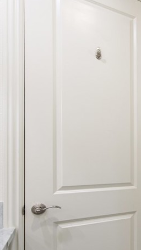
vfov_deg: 58.6
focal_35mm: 33
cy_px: 160
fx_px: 219
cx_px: 226
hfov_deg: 24.6
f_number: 2.8
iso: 400
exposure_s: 1/160
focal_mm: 14
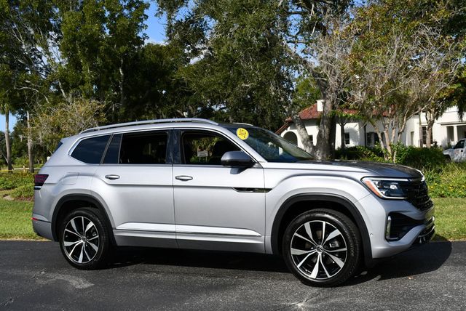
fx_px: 544
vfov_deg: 32.0
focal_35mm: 42
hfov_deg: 46.4
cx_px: 233
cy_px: 156
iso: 100
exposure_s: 1/320
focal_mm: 21
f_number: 9
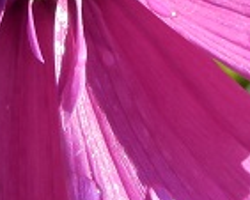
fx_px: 770
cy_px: -173
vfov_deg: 13.2
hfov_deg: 18.3
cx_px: 186
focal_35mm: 104
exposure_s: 1/800
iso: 80
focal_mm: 4.5
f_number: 3
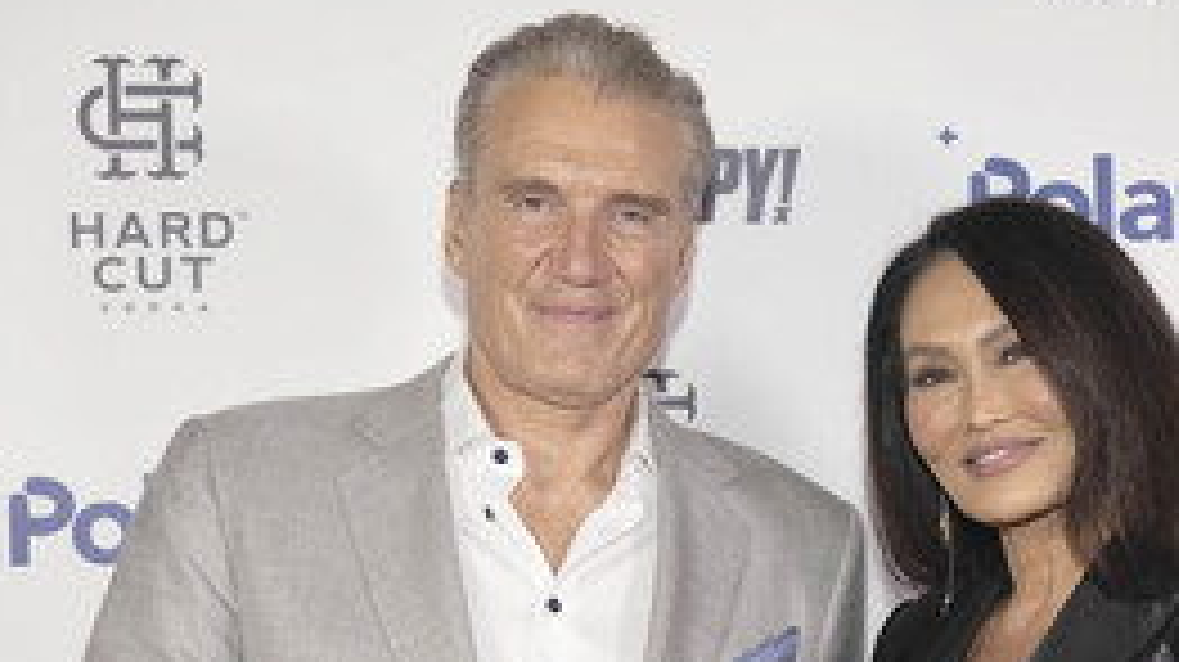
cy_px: 648
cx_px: 790
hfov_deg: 28.4
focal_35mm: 74
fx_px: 2312
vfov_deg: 16.0
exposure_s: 1/200
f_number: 5
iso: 800
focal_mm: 41
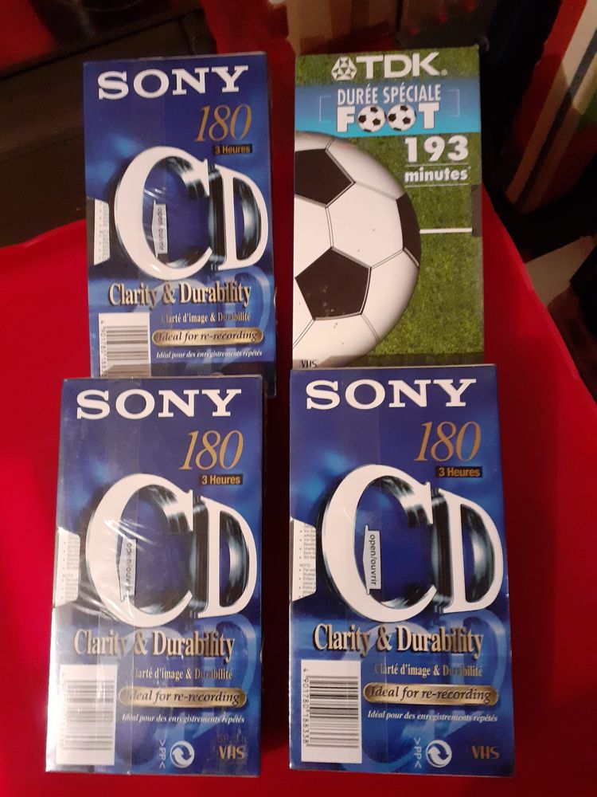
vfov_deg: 65.3
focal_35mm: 27
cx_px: 298
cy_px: 398
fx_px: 621
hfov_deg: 51.4
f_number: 1.9
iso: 640
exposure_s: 1/20
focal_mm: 3.6
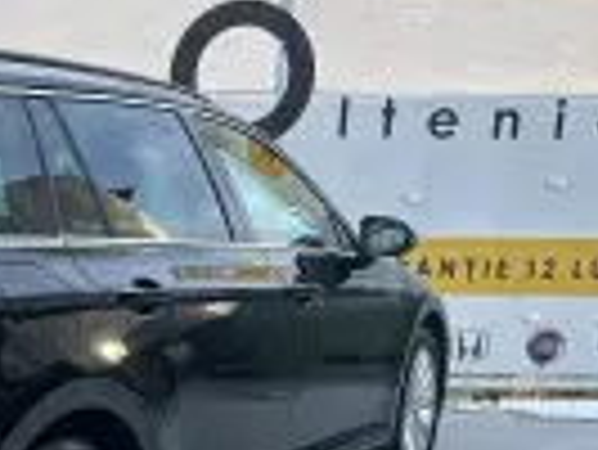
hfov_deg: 25.9
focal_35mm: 65
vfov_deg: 22.2
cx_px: -162
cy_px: 387
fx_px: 1124
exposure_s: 1/910
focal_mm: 6.86
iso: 80
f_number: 1.78
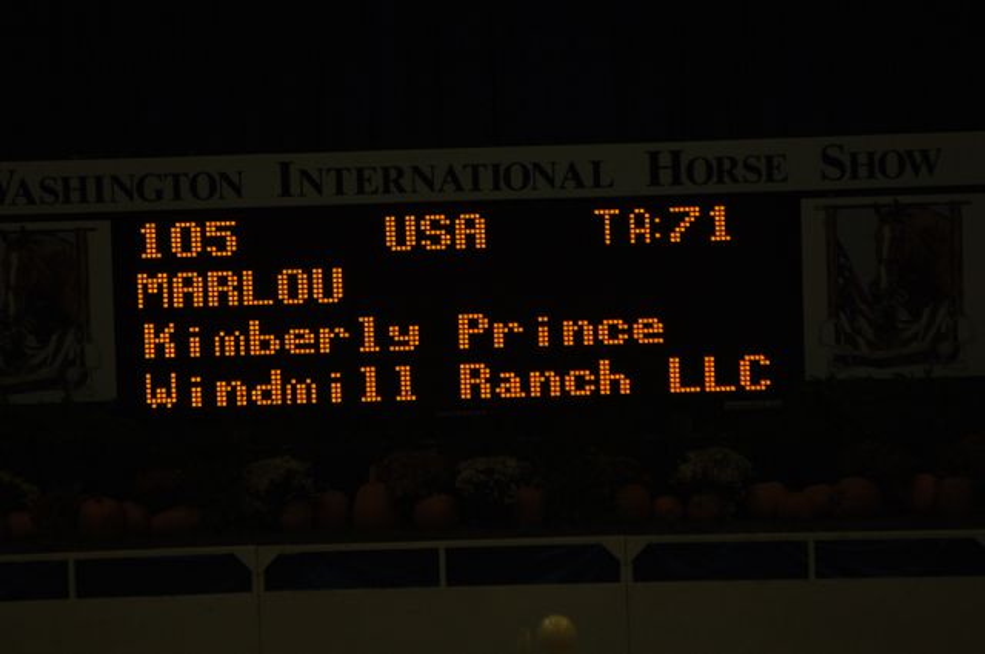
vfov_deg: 3.0
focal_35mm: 450
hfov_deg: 4.6
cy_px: 327
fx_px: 12297
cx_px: 492
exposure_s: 1/250
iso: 400
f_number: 5.6
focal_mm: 300
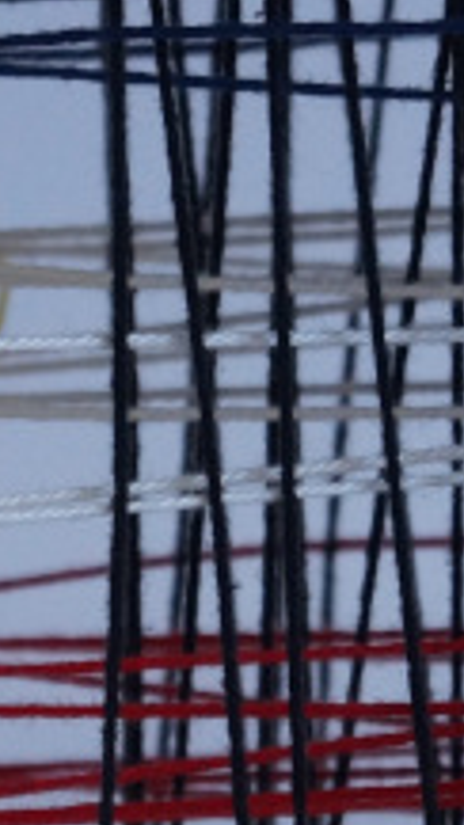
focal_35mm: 397
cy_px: 433
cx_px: 278
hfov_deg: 3.1
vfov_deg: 5.4
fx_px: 8696
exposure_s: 1/160
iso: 800
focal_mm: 55
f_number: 5.6
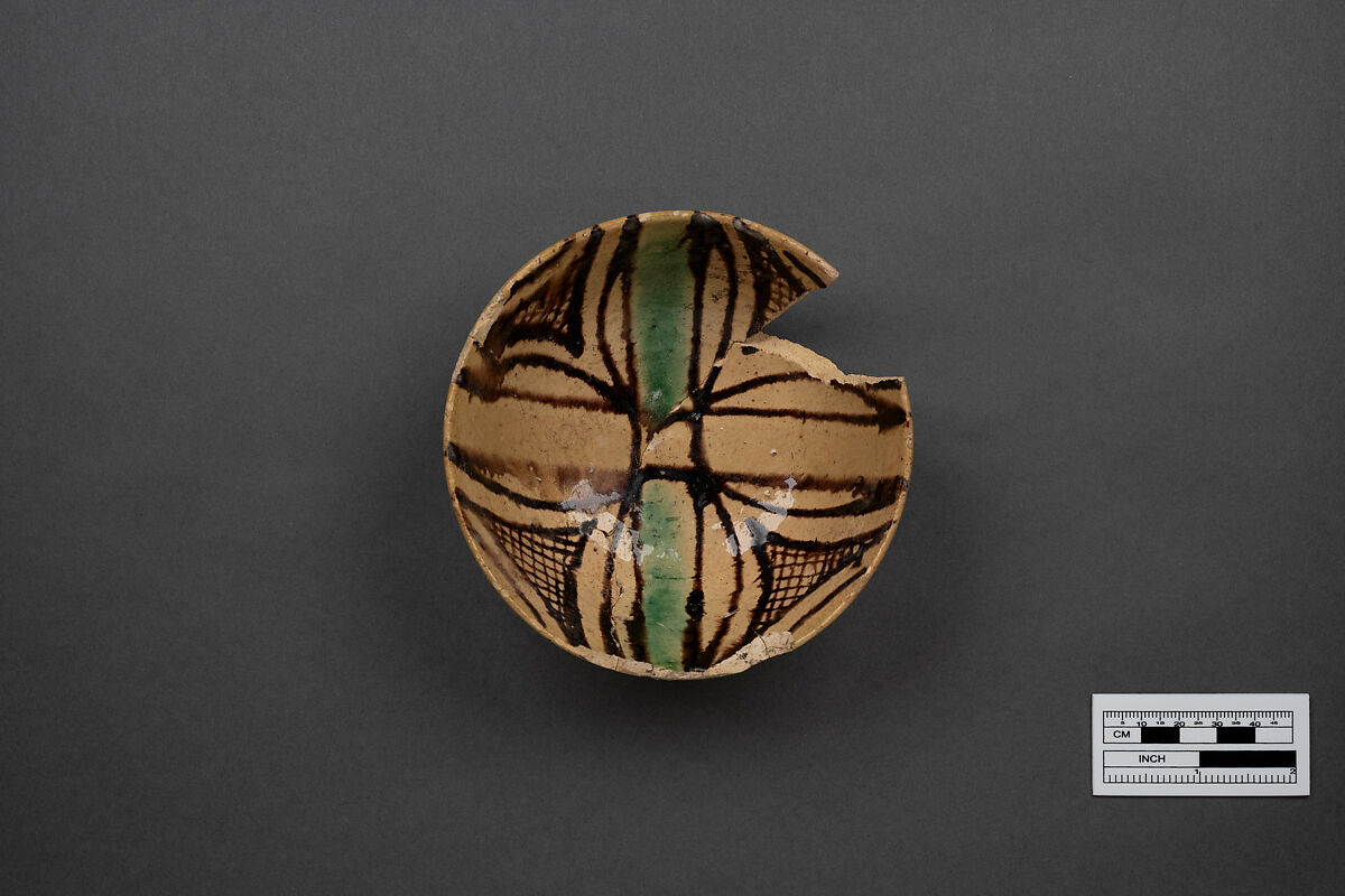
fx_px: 1868
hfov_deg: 39.6
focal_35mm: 50
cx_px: 672
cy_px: 448
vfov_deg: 27.0
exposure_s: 1/80
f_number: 13
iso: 640
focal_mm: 50
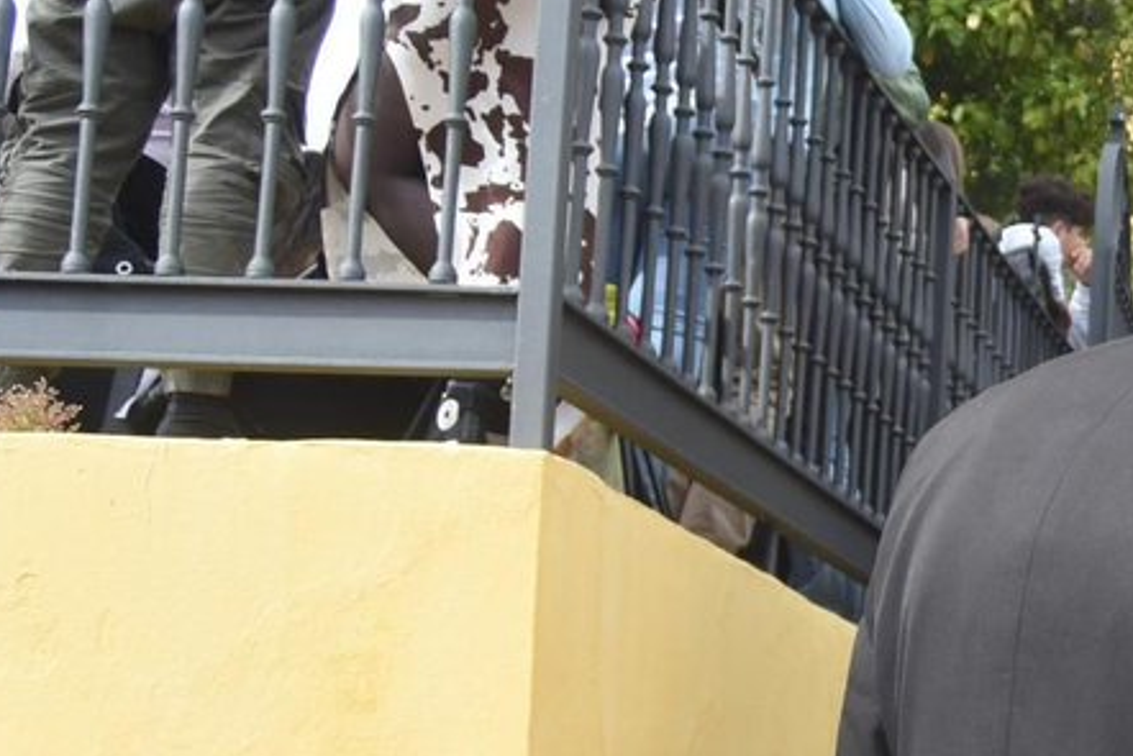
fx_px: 3305
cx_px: 1812
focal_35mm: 105
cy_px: 669
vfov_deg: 13.0
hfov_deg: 17.1
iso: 100
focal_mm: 29
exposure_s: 1/125
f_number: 8
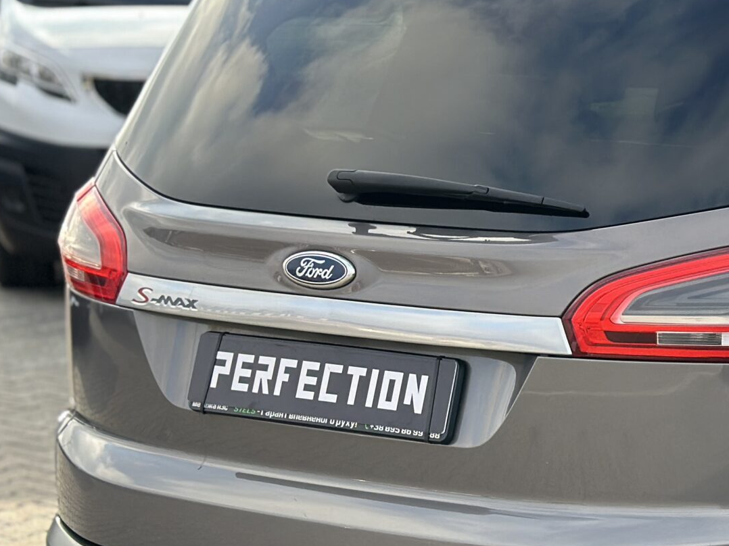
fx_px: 2400
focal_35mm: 114
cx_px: 826
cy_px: 348
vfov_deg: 13.0
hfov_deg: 16.7
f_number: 1.78
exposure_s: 1/864
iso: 80
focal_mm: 6.86
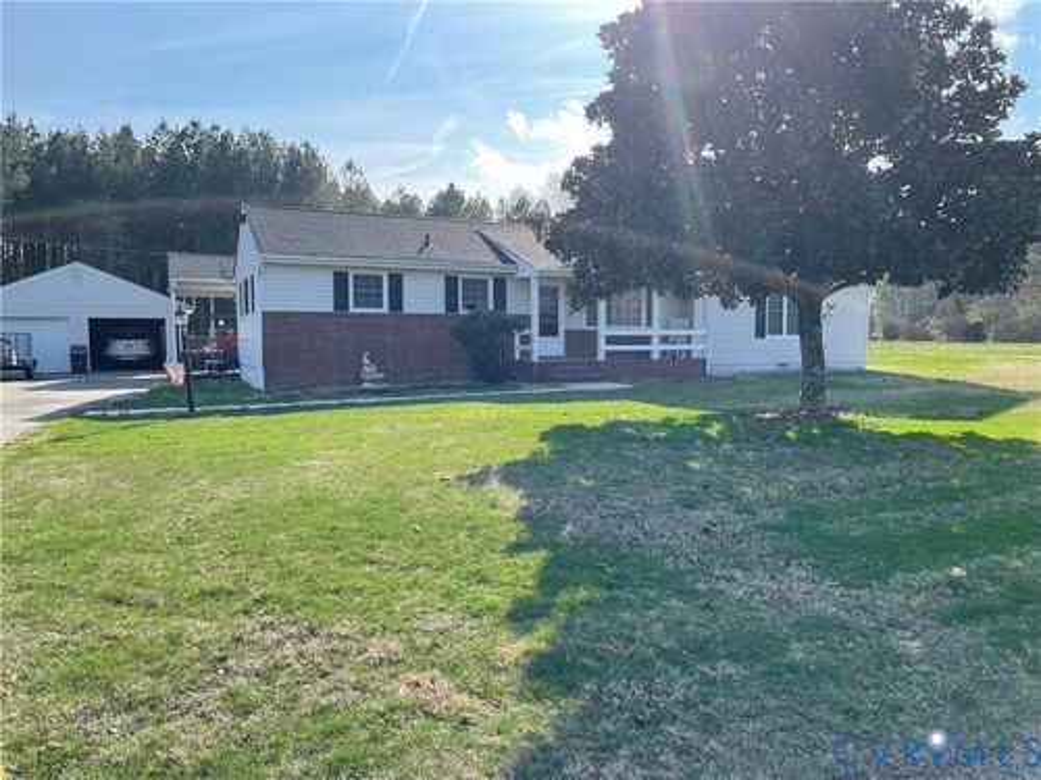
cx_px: 520
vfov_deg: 53.1
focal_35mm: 26
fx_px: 782
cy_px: 390
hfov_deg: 67.3
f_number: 1.6
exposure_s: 1/1642
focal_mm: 4.2
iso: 32
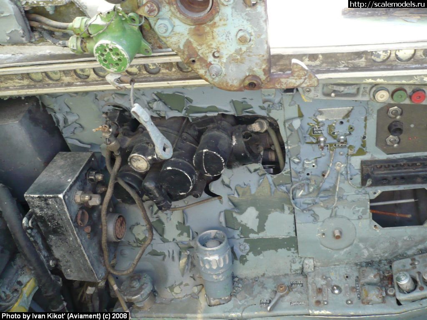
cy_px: 160
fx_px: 432
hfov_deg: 52.6
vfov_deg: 40.7
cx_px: 214
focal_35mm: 35
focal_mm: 5.8
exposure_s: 1/100
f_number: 2.8
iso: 200
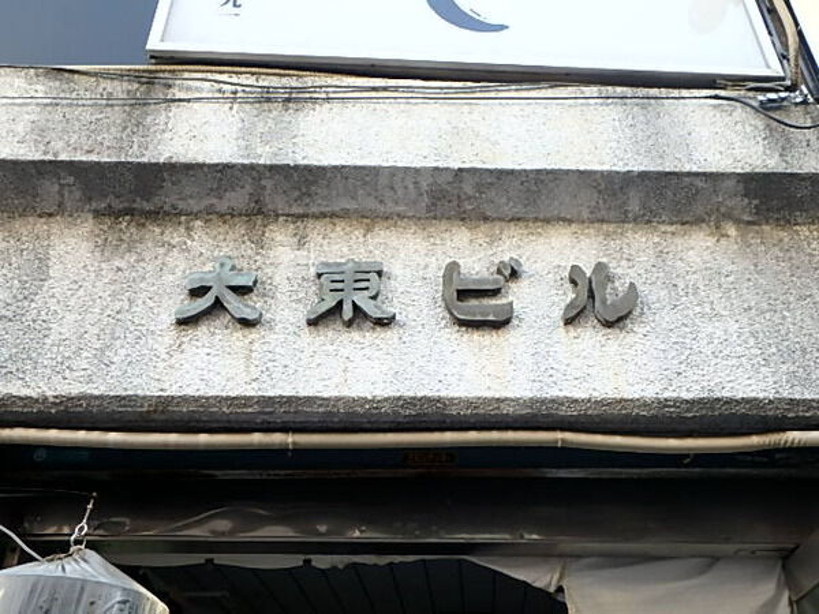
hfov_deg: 54.0
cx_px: 410
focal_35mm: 34
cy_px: 307
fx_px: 804
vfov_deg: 41.8
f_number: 4.9
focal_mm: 6
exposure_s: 1/50
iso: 200
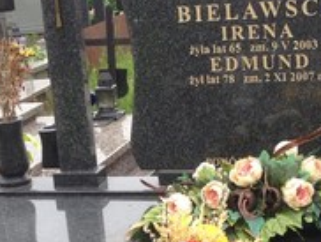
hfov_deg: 16.9
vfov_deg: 12.6
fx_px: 1077
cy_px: 246
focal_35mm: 116
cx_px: 153
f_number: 2.4
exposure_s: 1/488
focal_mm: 4.12
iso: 50
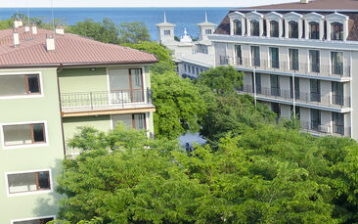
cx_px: 392
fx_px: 781
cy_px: 178
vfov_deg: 16.2
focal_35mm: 80
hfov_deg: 24.2
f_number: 2.8
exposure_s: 1/640
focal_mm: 16
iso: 100
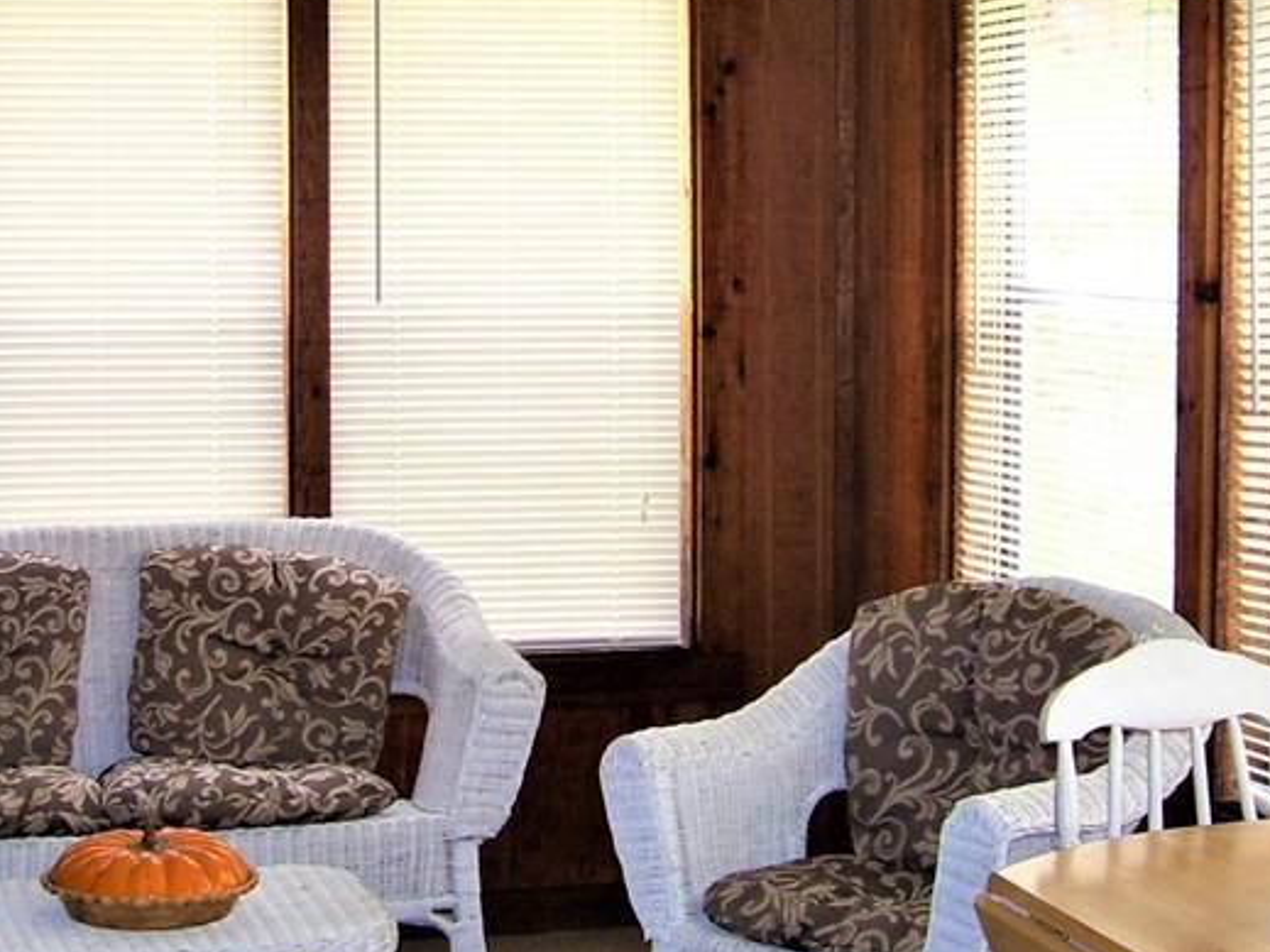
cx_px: 404
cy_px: 277
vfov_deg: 20.6
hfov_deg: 27.2
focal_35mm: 71
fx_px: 2604
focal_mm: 6
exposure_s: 1/60
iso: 80
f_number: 2.7
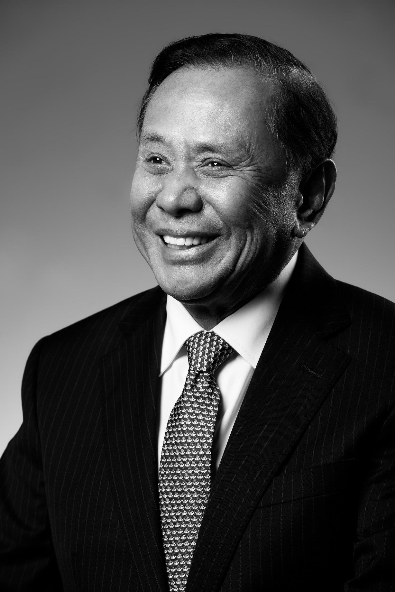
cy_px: 296
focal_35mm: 200
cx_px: 198
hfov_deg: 6.9
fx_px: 3289
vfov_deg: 10.3
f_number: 8
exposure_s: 1/125
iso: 100
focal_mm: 200
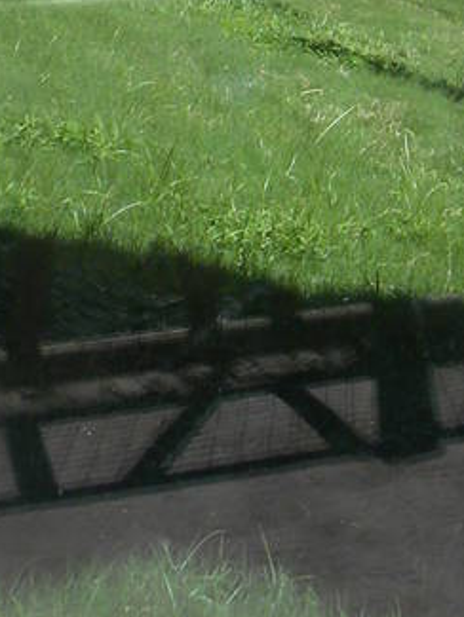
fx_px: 2286
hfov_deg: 11.3
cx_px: 569
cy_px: -399
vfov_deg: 14.1
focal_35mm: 128
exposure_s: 1/240
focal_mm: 4.6
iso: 64
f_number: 5
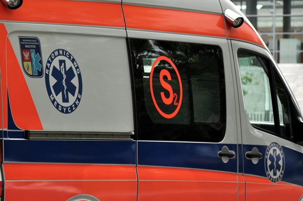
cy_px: 100
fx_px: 1324
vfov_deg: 8.7
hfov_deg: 13.1
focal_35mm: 158
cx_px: 152
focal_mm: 105
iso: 200
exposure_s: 1/200
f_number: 7.1
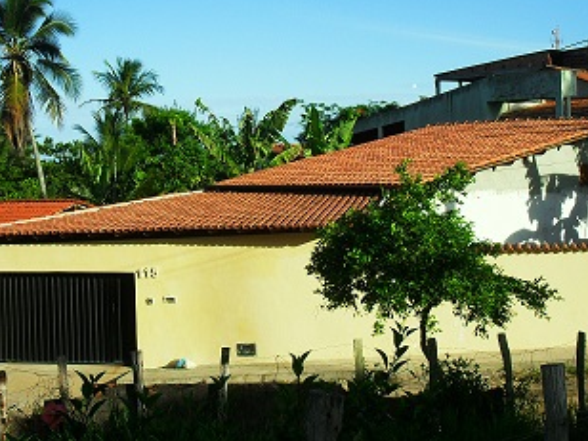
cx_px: 357
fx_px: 1104
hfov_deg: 29.7
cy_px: 248
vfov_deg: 22.6
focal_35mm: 65
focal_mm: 8.7
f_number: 10
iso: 100
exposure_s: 1/125
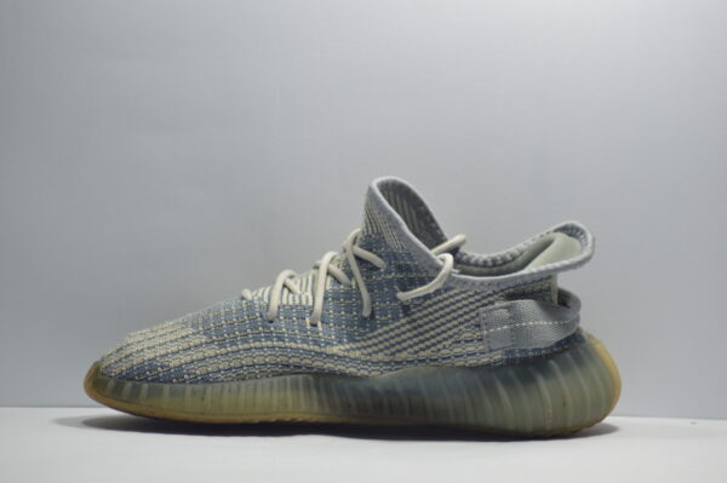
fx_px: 4086
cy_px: 242
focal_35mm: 202
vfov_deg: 6.8
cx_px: 364
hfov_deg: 10.2
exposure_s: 1/125
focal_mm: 135
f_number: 4.2
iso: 450
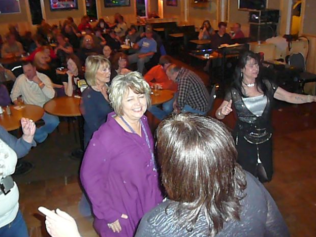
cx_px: 155
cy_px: 121
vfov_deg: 39.7
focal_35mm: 36
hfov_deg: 51.3
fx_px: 329
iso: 800
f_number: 2.8
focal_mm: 5.2
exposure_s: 1/8
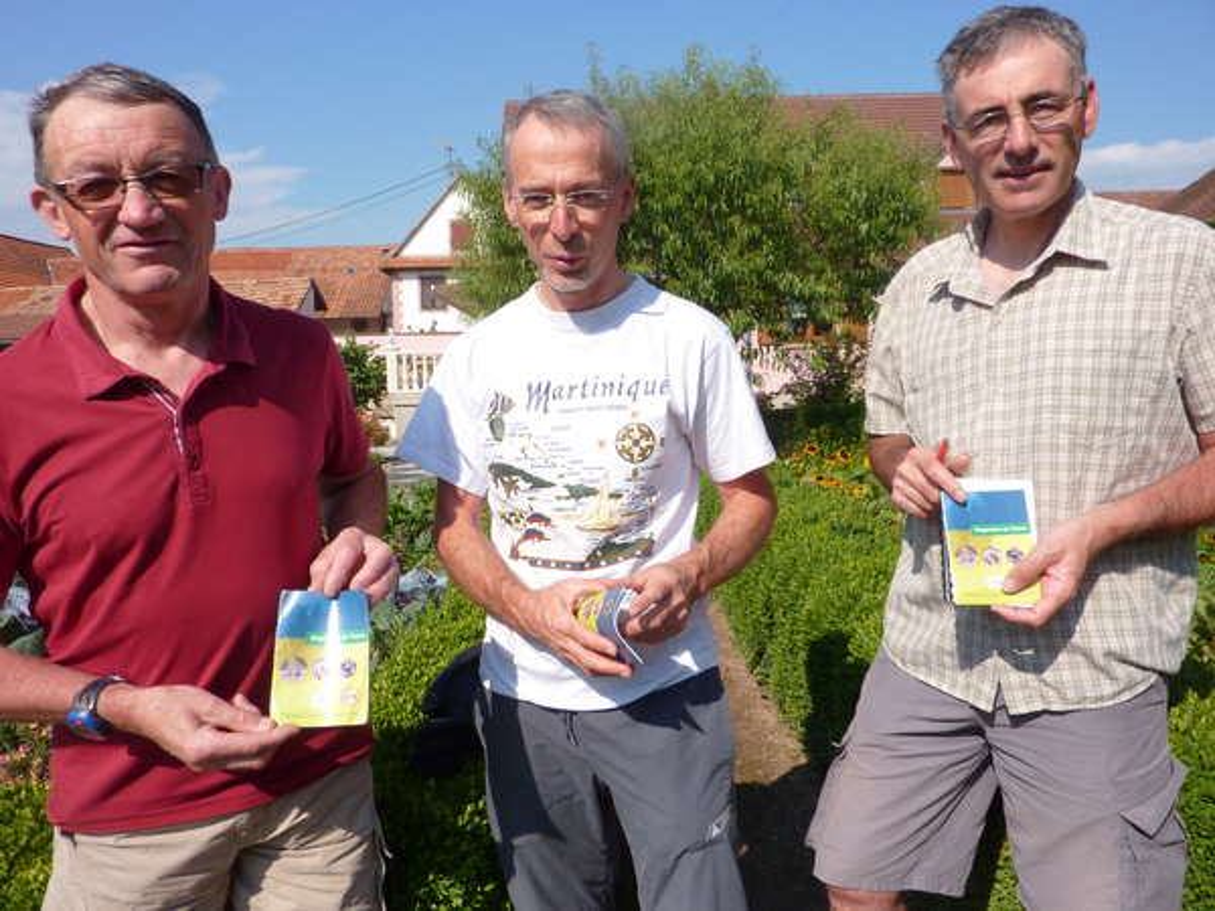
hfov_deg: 69.4
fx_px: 877
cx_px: 608
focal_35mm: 25
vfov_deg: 54.9
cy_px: 456
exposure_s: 1/500
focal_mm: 4.1
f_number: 4.5
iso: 80
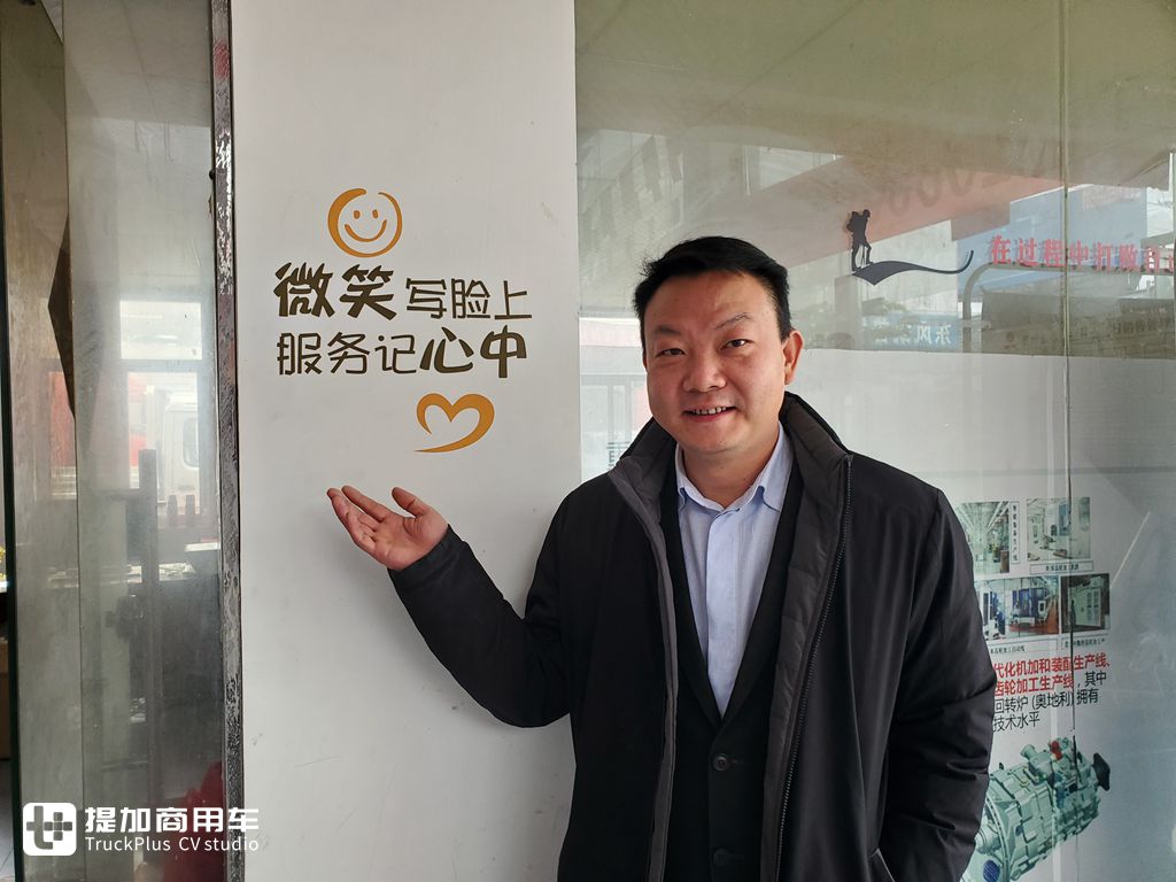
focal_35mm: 26
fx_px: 883
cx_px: 588
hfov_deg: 67.3
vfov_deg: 53.1
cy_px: 441
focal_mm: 4.3
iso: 160
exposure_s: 1/100
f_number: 2.4
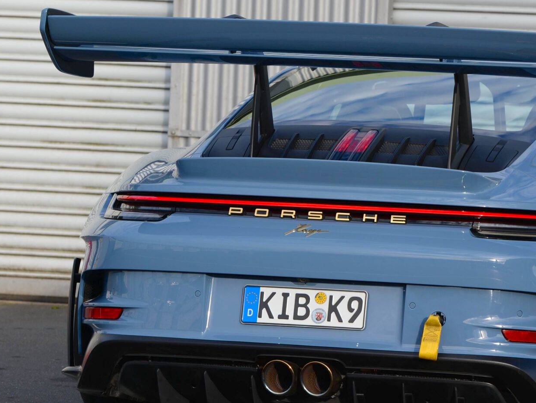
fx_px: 3578
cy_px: 105
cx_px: 516
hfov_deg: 8.5
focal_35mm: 231
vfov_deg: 6.4
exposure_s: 1/250
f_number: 8
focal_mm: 116
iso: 200
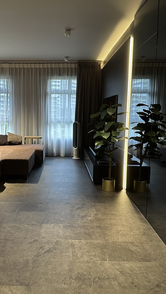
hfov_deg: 38.5
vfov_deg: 64.3
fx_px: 235
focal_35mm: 30
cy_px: 147
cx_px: 56
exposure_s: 1/50
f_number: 1.78
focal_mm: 6.86
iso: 400
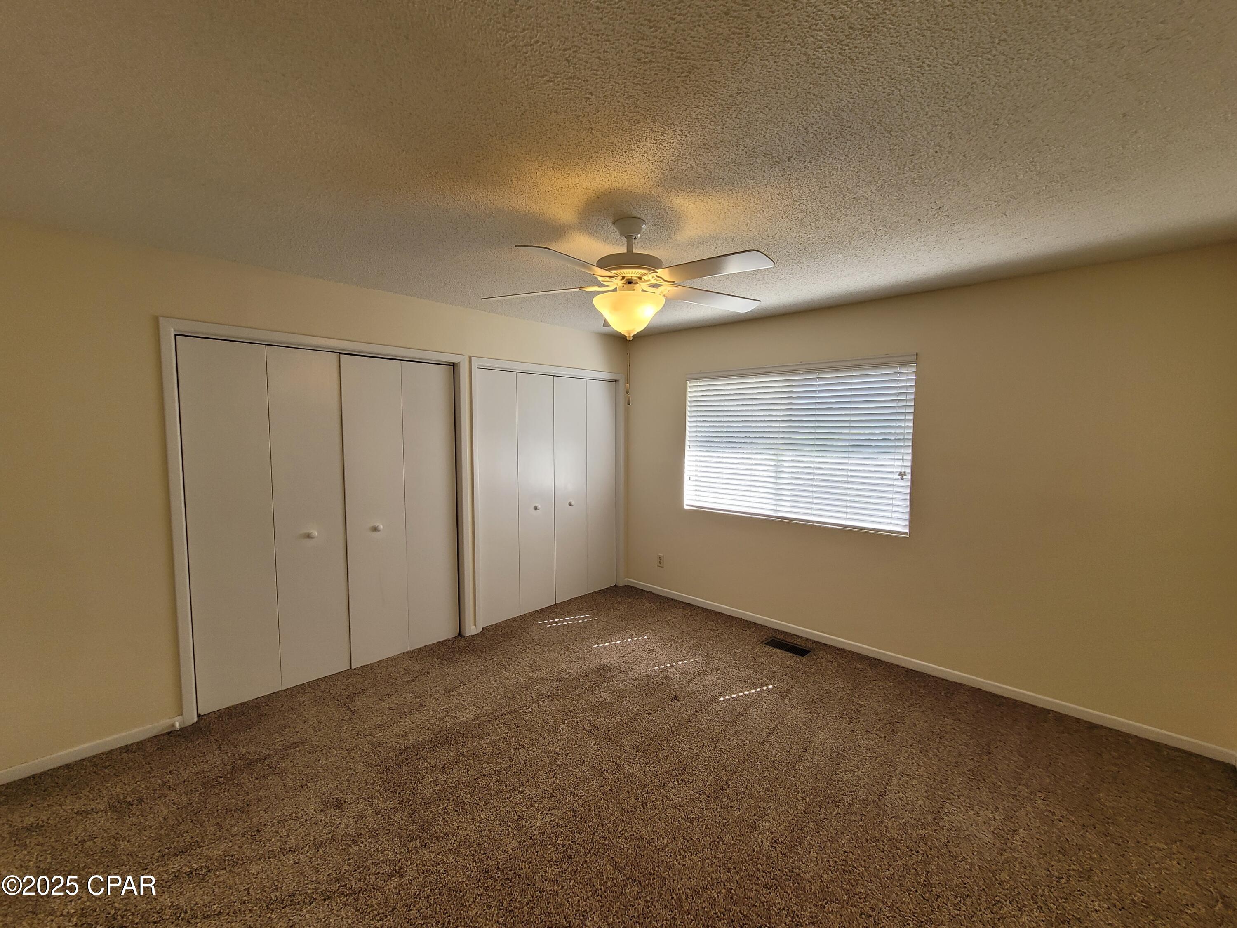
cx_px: 618
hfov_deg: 106.2
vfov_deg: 89.9
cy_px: 464
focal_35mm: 13
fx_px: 465
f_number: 2.2
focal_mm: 2.2
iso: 100
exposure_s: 1/120
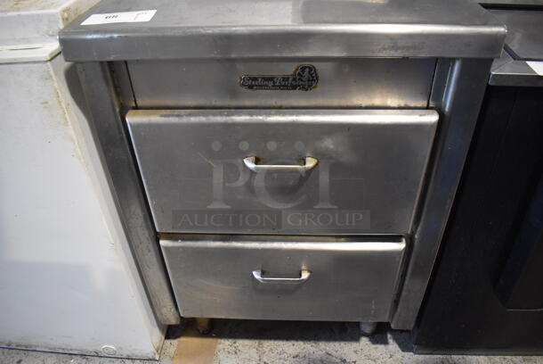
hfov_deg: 67.3
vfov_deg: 48.0
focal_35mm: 27
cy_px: 182
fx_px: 408
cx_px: 272
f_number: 3.5
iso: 3200
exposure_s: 1/125
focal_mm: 18
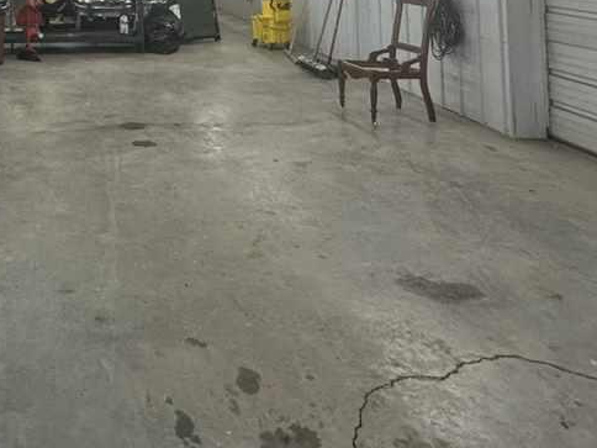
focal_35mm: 37
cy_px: -95
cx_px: 46
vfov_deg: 31.9
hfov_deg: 44.9
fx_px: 638
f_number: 2.2
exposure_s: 1/120
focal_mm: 2.22
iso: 200
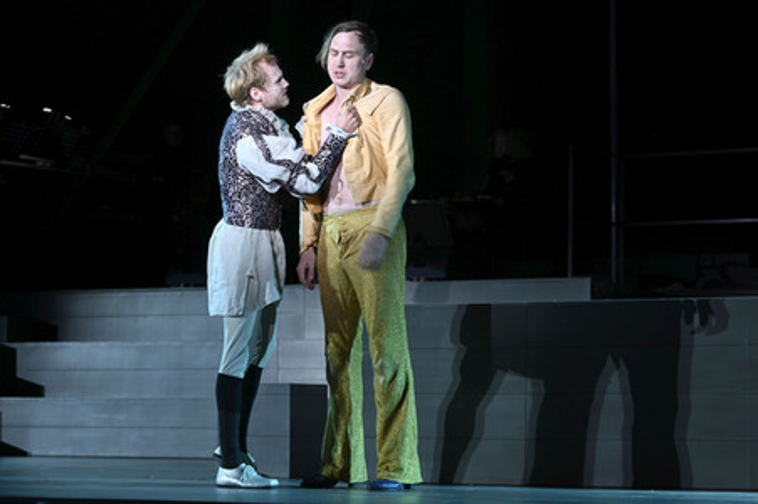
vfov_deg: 17.7
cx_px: 379
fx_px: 1620
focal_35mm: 77
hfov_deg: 26.3
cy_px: 252
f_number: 6.3
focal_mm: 77
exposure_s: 1/60
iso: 1000
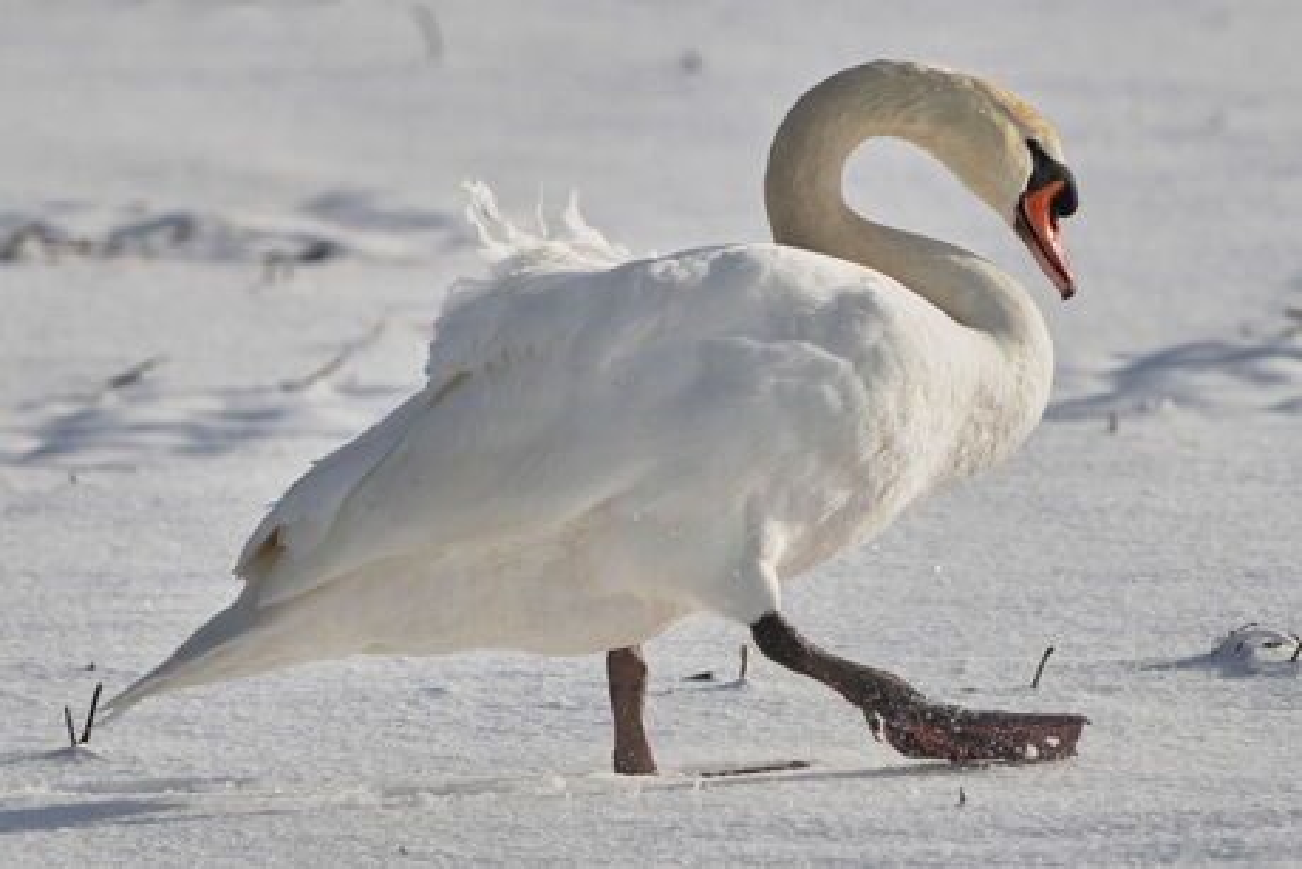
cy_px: 434
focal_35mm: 534
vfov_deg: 2.6
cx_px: 651
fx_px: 19318
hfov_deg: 3.9
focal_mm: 534
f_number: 8
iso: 125
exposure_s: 1/1250
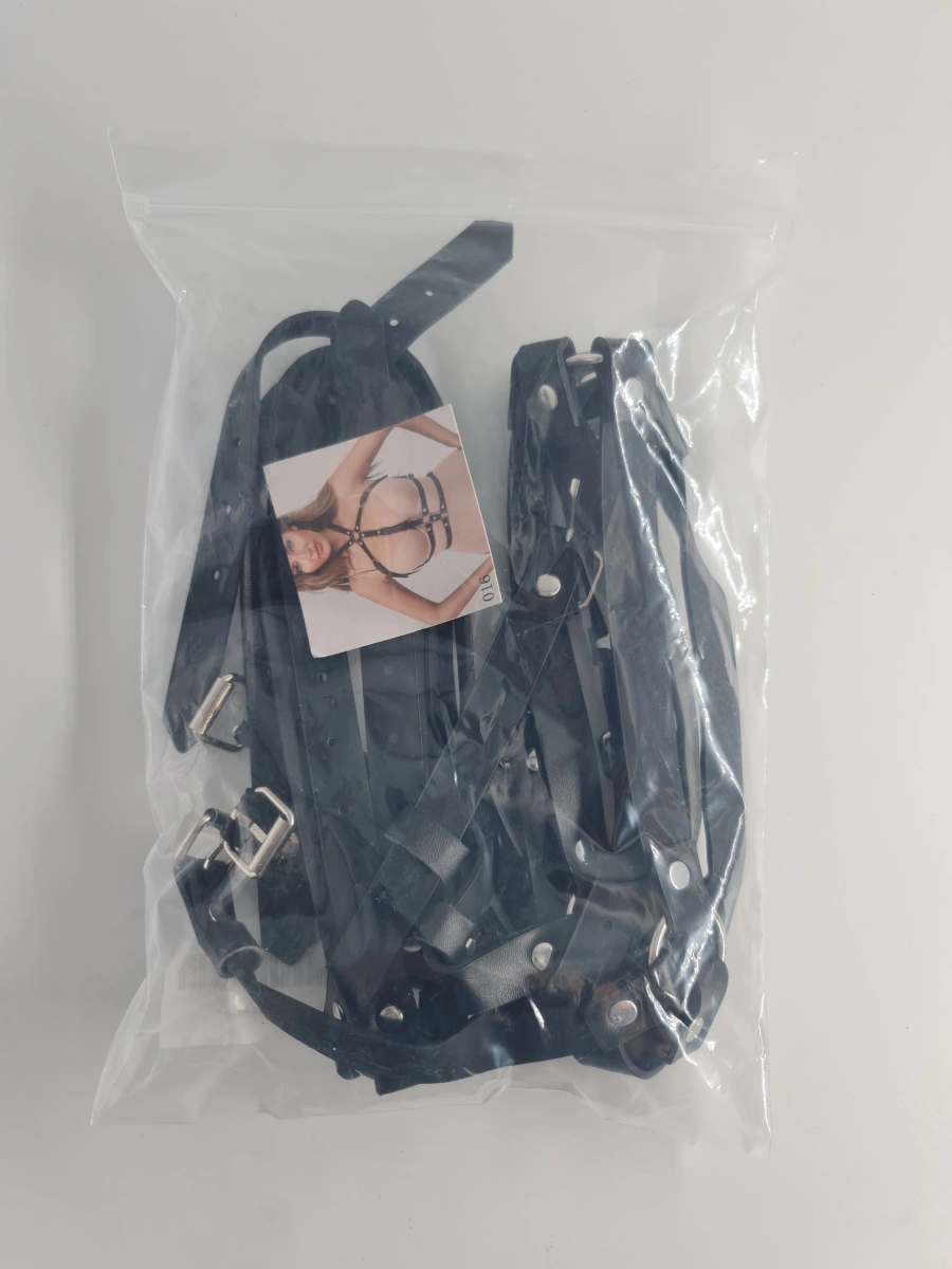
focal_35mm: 25
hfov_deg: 54.9
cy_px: 634
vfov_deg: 69.4
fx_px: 917
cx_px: 476
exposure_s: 1/102
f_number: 1.8
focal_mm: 7
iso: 50
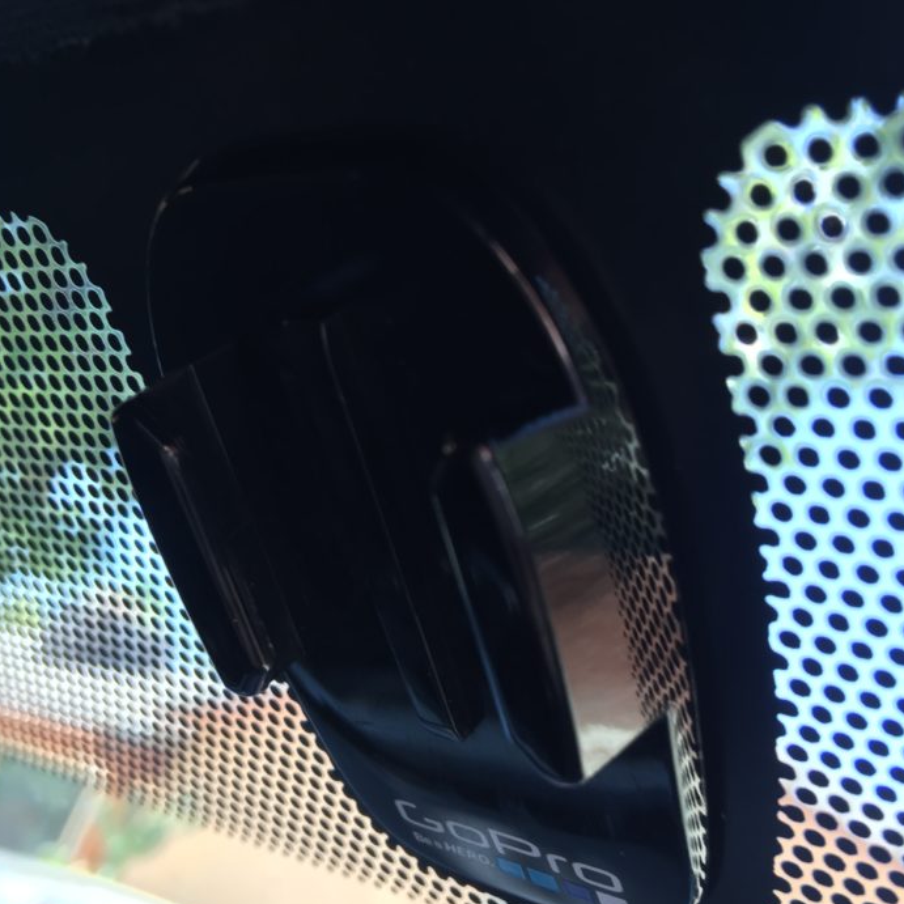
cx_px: 489
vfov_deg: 43.8
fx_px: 1123
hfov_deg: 43.8
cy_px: 501
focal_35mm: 38
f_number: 2.2
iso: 32
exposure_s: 1/60
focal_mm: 4.15
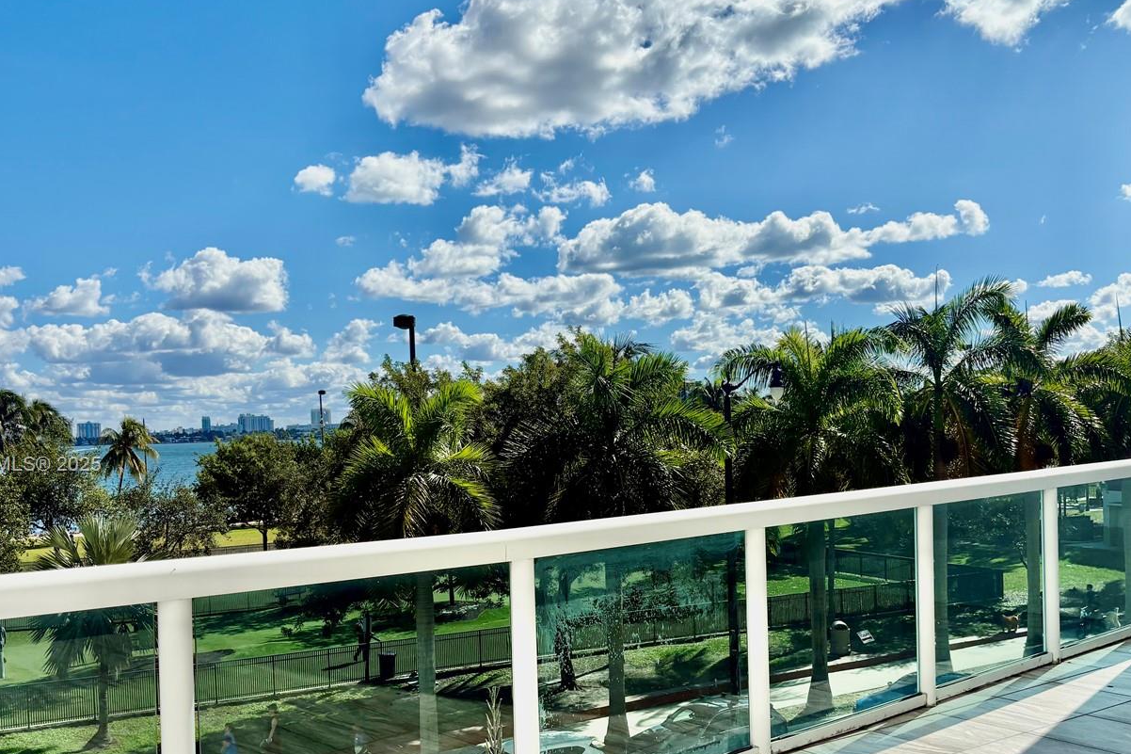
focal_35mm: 36
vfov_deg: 36.7
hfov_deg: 53.1
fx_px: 1131
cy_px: 466
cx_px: 553
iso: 50
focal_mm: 5.96
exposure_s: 1/6329
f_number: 1.6
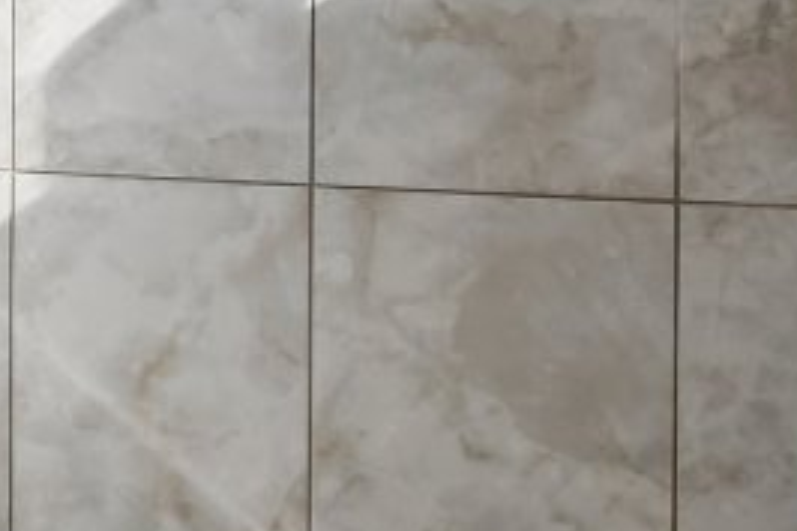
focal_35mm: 65
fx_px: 1438
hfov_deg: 22.8
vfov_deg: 20.0
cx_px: -503
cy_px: -54
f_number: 8
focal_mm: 10
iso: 400
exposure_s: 1/500
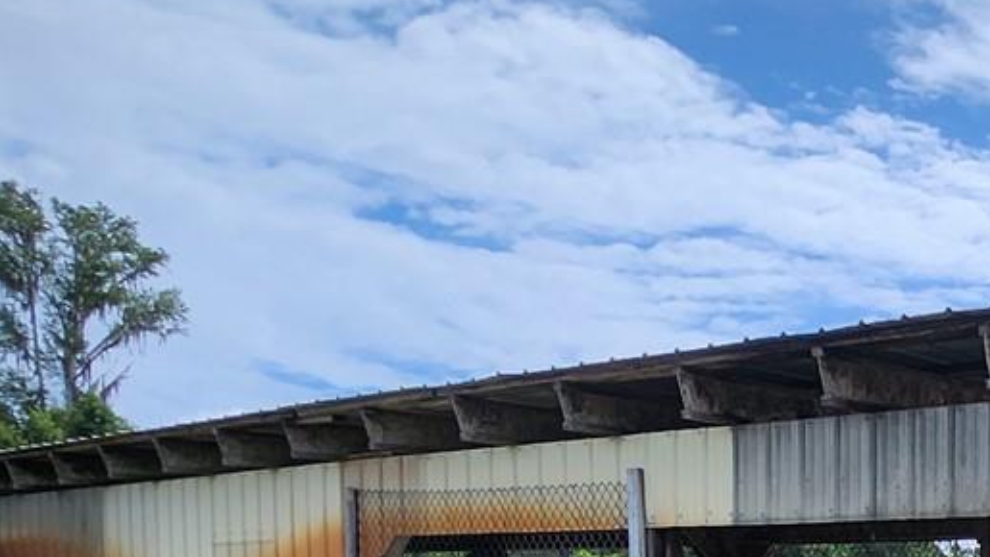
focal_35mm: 44
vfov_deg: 23.7
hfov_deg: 37.3
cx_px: 1136
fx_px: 1155
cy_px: 738
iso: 32
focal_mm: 1.7
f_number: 2.2
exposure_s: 1/2287
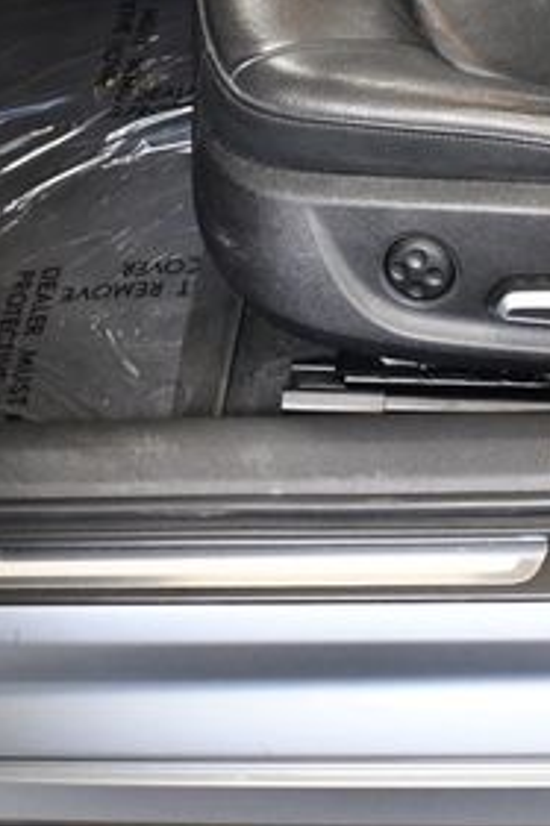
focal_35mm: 82
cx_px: 441
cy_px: 359
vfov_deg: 24.8
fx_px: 1881
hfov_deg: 16.5
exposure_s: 1/125
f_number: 3.5
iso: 2000
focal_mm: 18
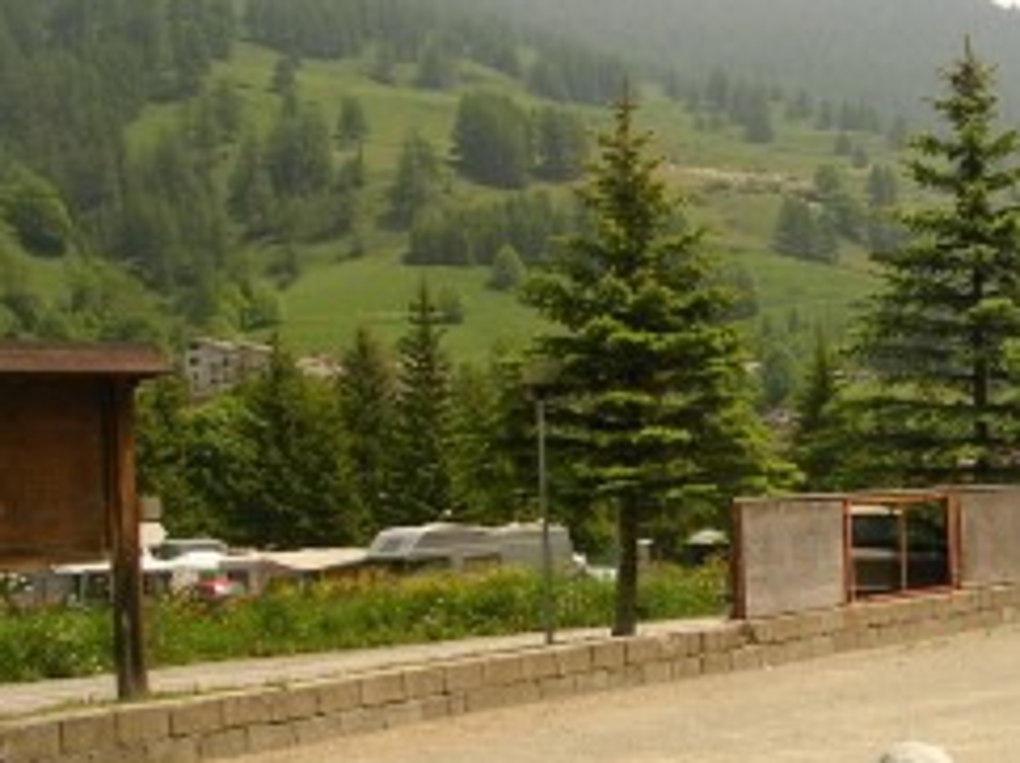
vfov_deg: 21.9
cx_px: 891
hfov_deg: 28.1
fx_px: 1972
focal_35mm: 67
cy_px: 434
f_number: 5.6
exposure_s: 1/300
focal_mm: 5.8
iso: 50
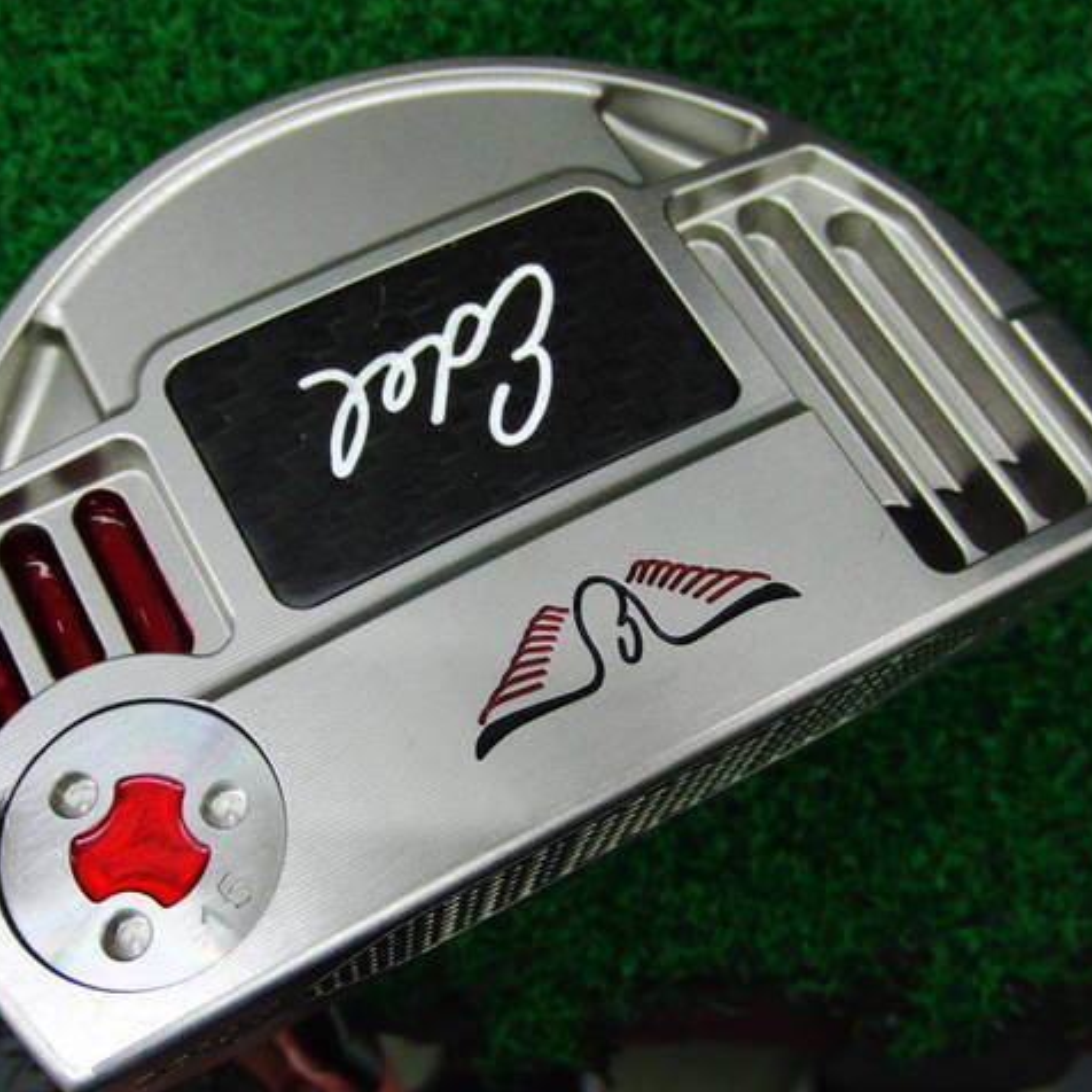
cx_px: 496
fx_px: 1570
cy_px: 544
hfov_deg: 38.3
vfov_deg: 38.3
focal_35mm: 44
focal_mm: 6.42
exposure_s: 1/60
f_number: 3.6
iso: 400
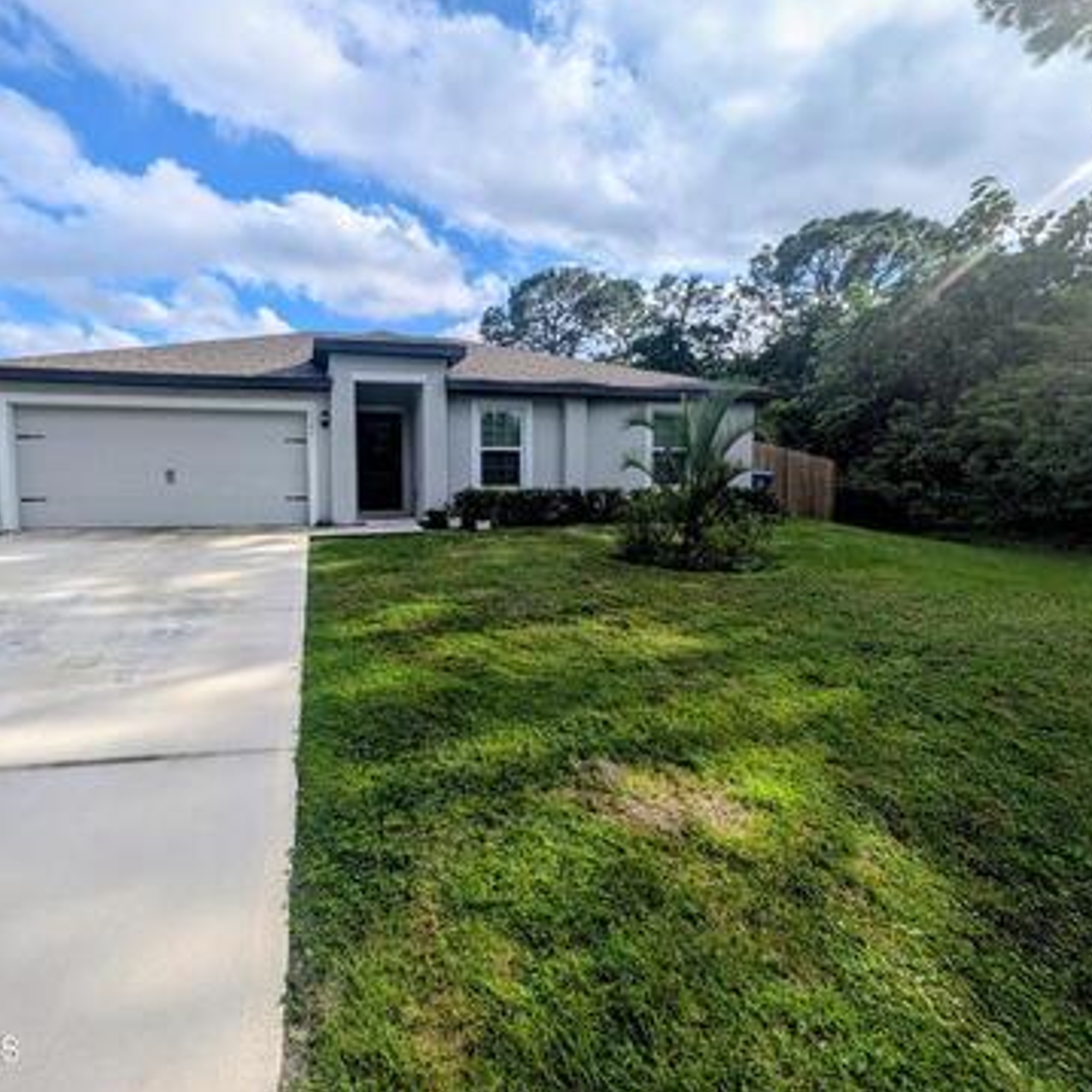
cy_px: 531
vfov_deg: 87.4
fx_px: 571
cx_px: 417
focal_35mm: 16
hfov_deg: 85.9
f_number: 2.2
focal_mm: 1.54
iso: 31
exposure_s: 1/1445
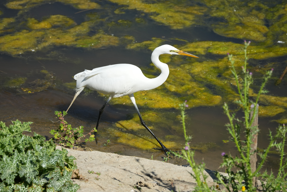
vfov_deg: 7.5
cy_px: 96
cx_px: 144
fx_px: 1451
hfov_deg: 11.3
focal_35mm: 182
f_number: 6.3
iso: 640
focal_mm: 182
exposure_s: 1/2500
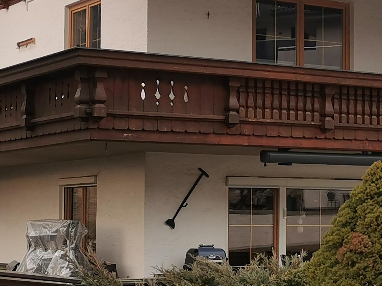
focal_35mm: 110
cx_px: 299
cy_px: 128
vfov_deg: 13.5
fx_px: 1214
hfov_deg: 17.7
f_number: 1.8
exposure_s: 1/306
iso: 50
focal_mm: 5.58
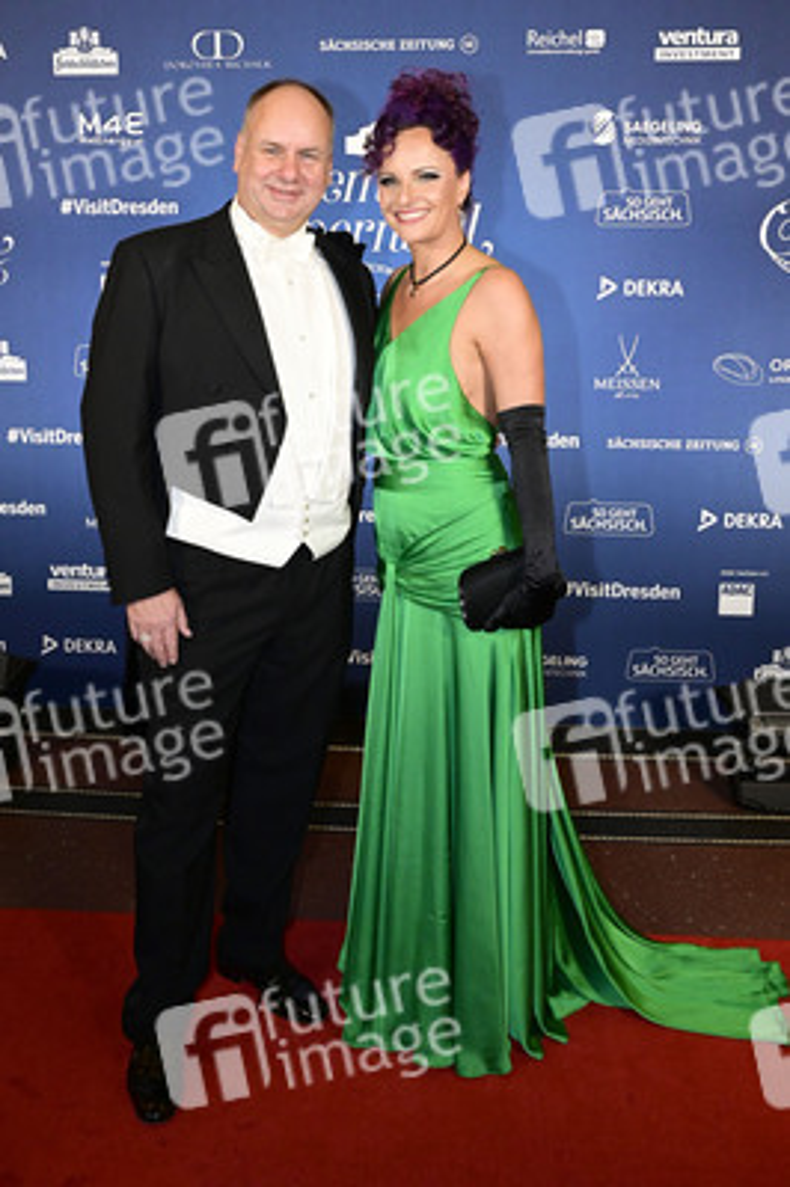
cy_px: 594
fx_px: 956
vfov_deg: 63.7
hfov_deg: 44.9
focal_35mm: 29
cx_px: 395
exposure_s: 1/200
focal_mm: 29
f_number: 7.1
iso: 4000
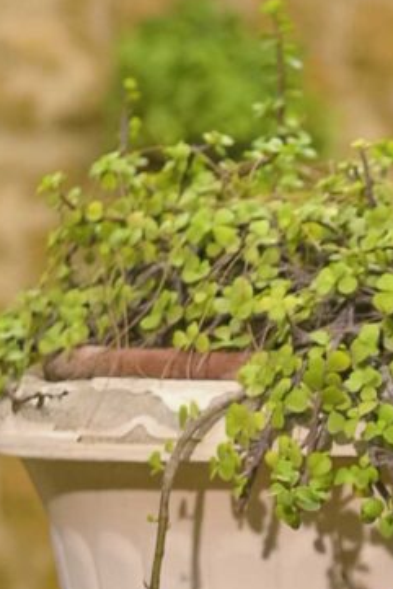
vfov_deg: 5.8
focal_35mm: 355
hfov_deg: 3.8
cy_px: 613
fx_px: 5807
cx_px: 992
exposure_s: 1/640
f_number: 2.8
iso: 100
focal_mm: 50
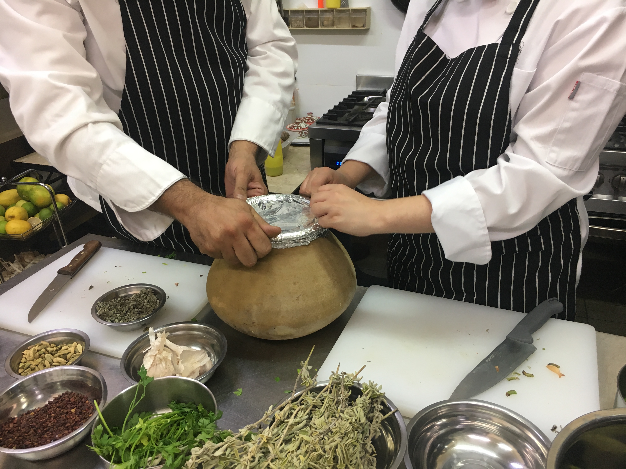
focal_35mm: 29
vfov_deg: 48.2
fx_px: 524
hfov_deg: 61.7
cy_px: 234
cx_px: 313
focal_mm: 4.15
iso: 80
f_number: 2.2
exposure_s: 1/33
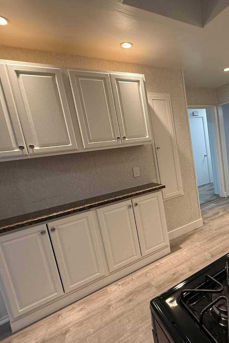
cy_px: 171
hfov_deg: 56.3
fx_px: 191
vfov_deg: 84.0
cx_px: 191
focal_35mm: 20
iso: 250
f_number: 2.2
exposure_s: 1/60
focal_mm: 2.22
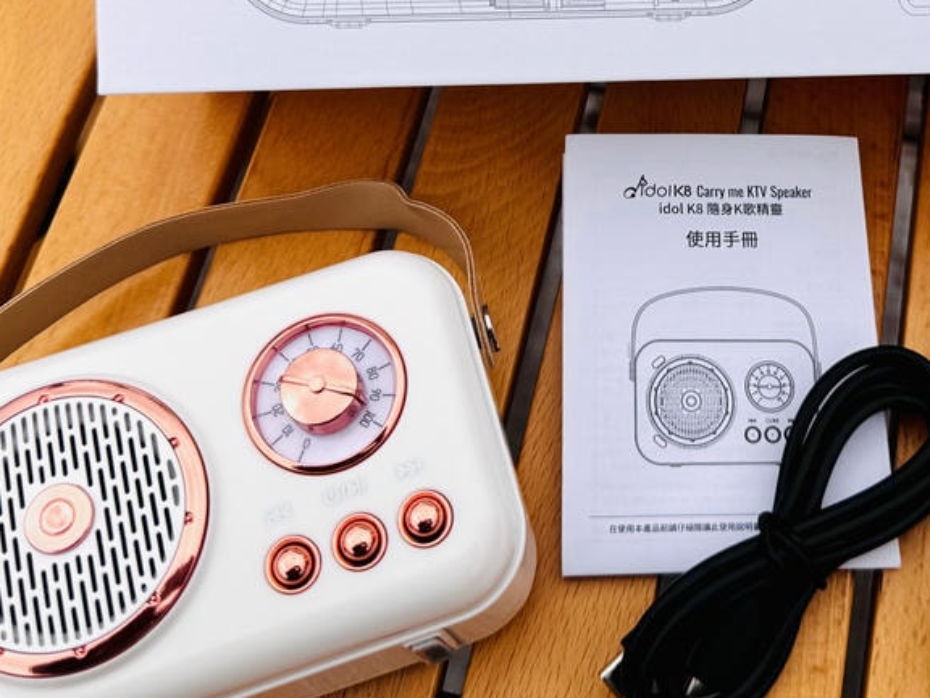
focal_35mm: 50
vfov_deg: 27.5
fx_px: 1343
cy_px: 8
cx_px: 656
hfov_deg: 37.6
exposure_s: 1/4310
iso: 80
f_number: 1.78
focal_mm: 6.86
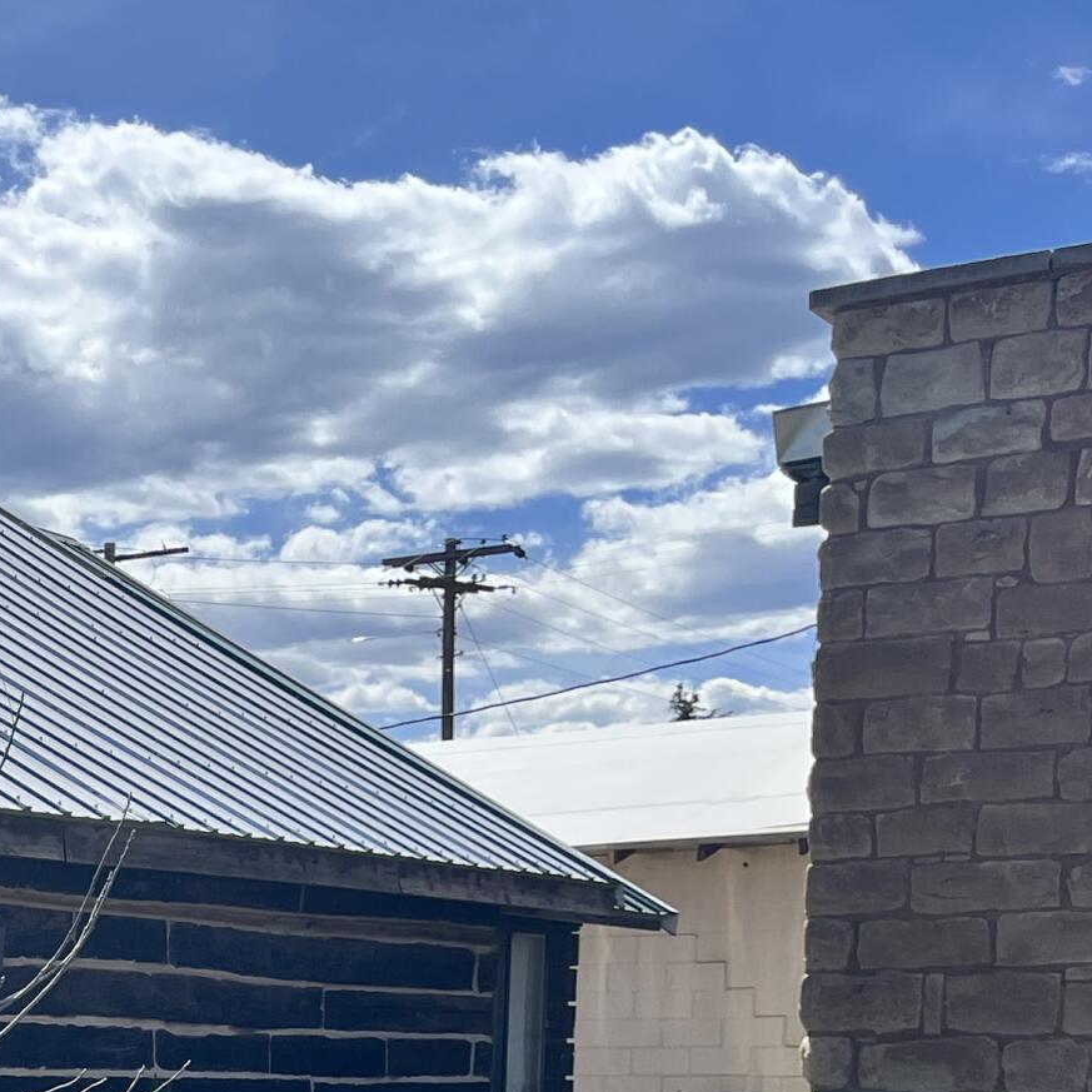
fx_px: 2820
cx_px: -554
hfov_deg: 19.2
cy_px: 1326
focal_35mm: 79
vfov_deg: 20.4
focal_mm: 5.1
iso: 50
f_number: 1.6
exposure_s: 1/2632
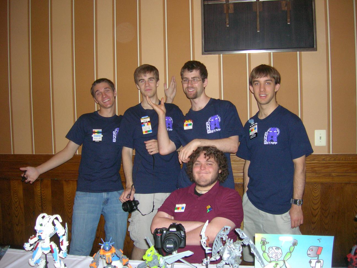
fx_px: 351
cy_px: 134
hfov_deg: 54.0
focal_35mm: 34
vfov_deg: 41.8
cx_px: 178
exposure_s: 1/60.1
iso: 164
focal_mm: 5.7
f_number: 2.9
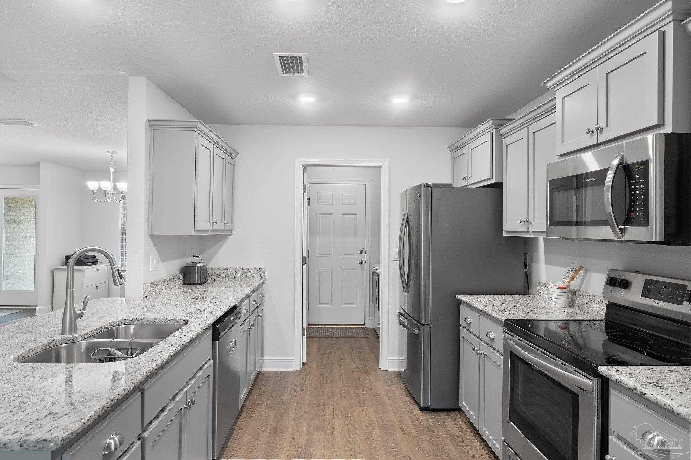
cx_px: 346
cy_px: 230
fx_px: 403
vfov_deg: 59.5
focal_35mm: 21
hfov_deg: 81.2
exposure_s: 1/4
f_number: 8
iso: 400
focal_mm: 14
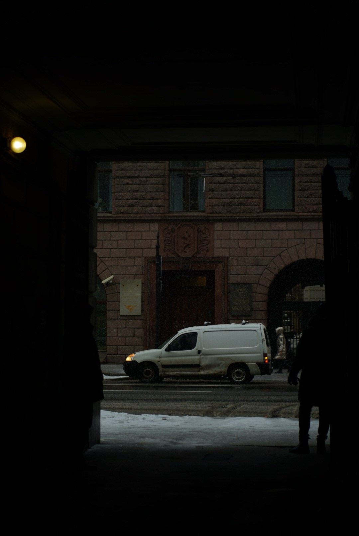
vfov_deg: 27.7
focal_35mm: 73
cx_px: 180
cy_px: 268
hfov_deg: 18.7
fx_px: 1090
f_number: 2.8
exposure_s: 1/125
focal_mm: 73
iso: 100
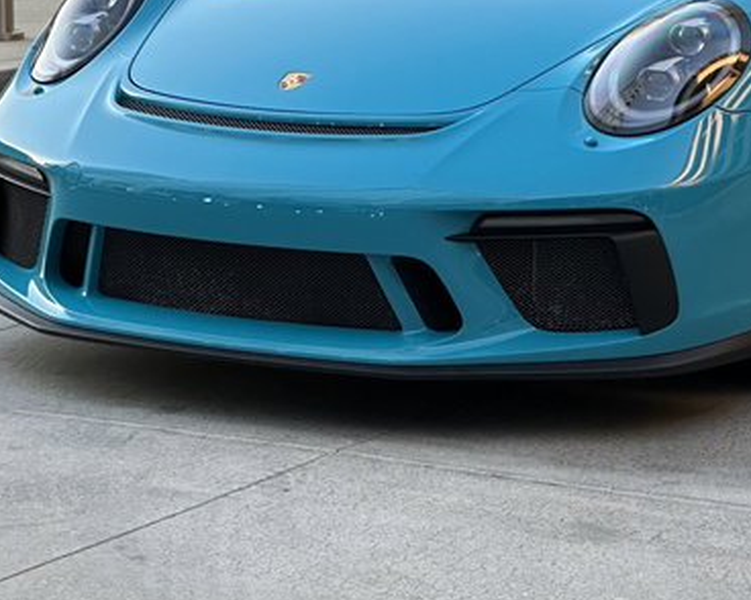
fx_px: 3488
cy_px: 90
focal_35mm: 157
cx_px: 633
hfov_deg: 12.2
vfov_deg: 9.8
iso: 200
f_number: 2.8
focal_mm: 9
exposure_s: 1/120
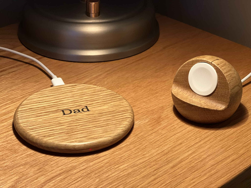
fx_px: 558
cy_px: 94
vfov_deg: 19.1
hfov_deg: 25.3
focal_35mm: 77
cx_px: 126
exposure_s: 1/37
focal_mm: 9
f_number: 2.8
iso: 400
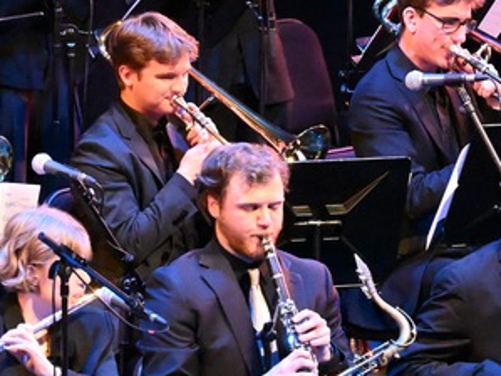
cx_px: 504
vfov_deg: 2.7
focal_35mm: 550
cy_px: 247
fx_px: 7957
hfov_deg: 3.6
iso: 36000
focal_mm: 190
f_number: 9
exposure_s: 1/200
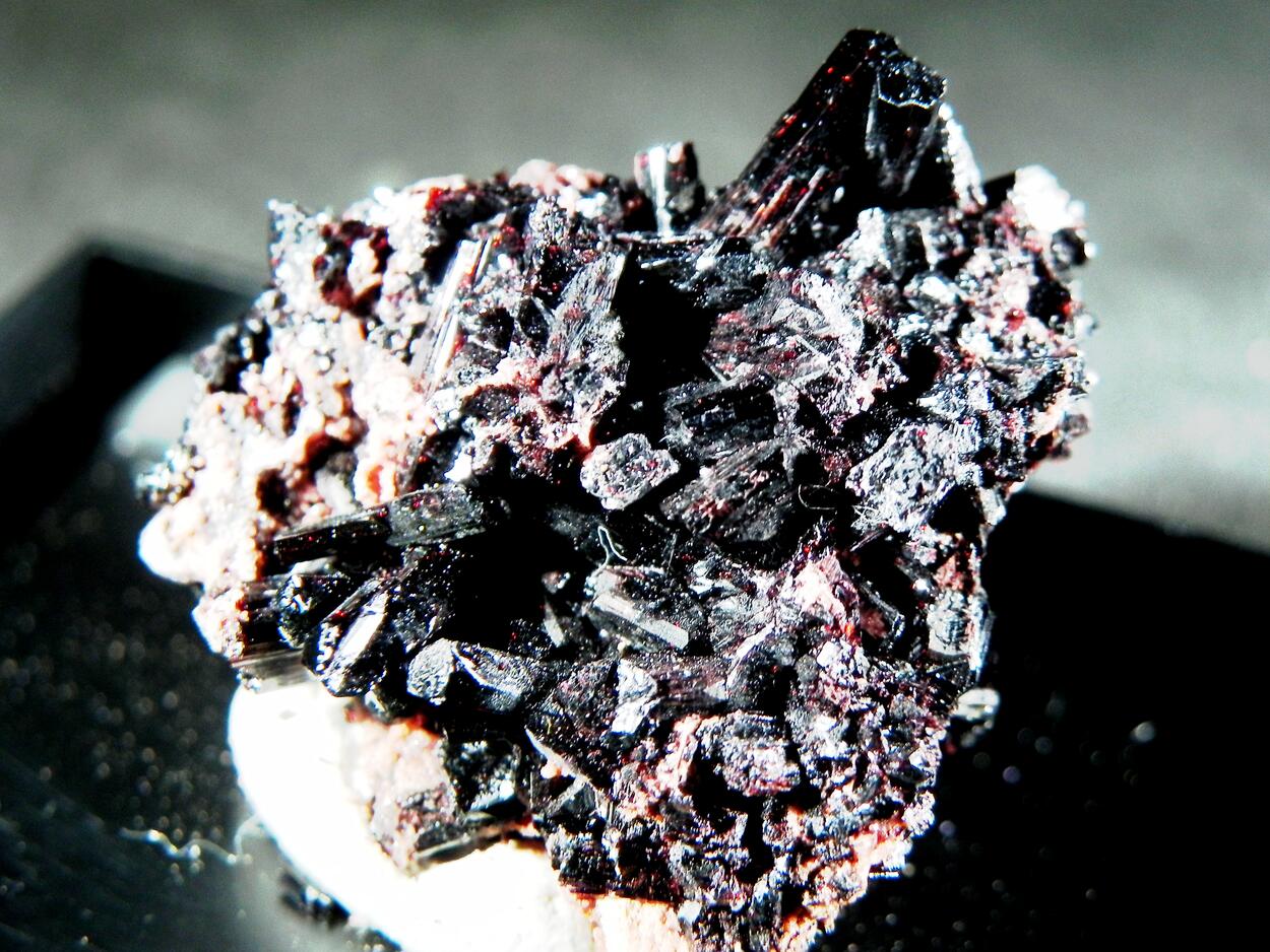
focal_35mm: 66
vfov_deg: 22.3
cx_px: 635
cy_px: 476
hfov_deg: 29.4
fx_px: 2422
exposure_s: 1/27.4
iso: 247
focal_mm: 11.8
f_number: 3.5
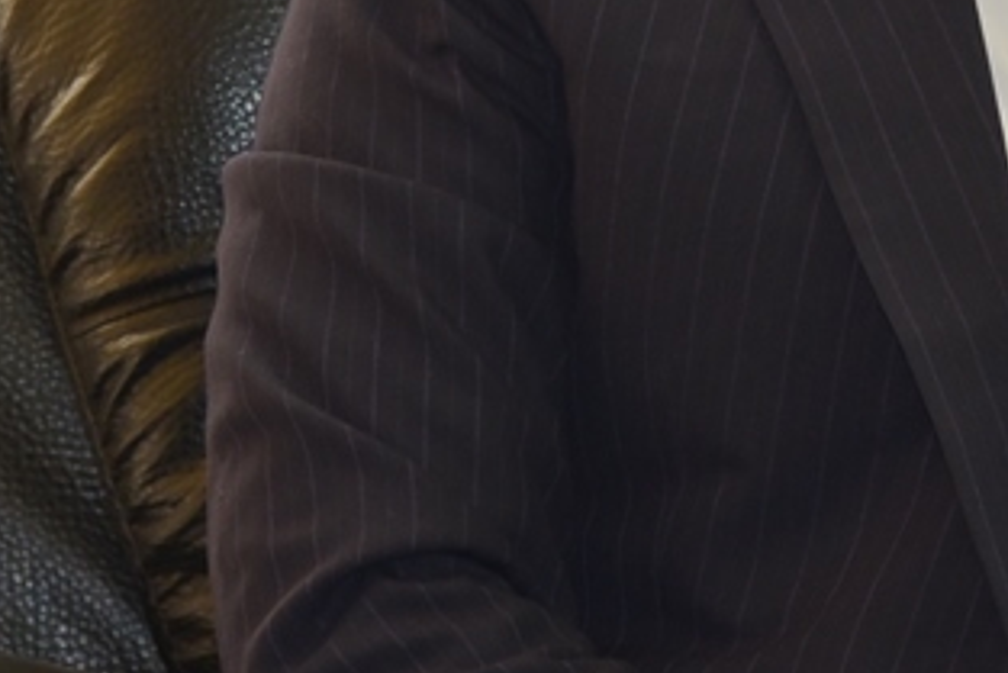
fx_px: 9636
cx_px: 345
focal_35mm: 344
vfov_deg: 4.0
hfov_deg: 6.0
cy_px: -167
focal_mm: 105
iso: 800
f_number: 5
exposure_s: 1/100
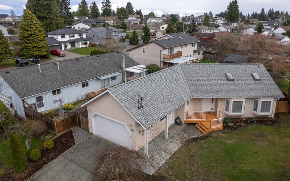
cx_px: 161
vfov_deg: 47.6
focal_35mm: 26
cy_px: 82
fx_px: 206
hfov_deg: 70.2
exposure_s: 1/1250
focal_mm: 8.38
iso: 100
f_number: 2.8
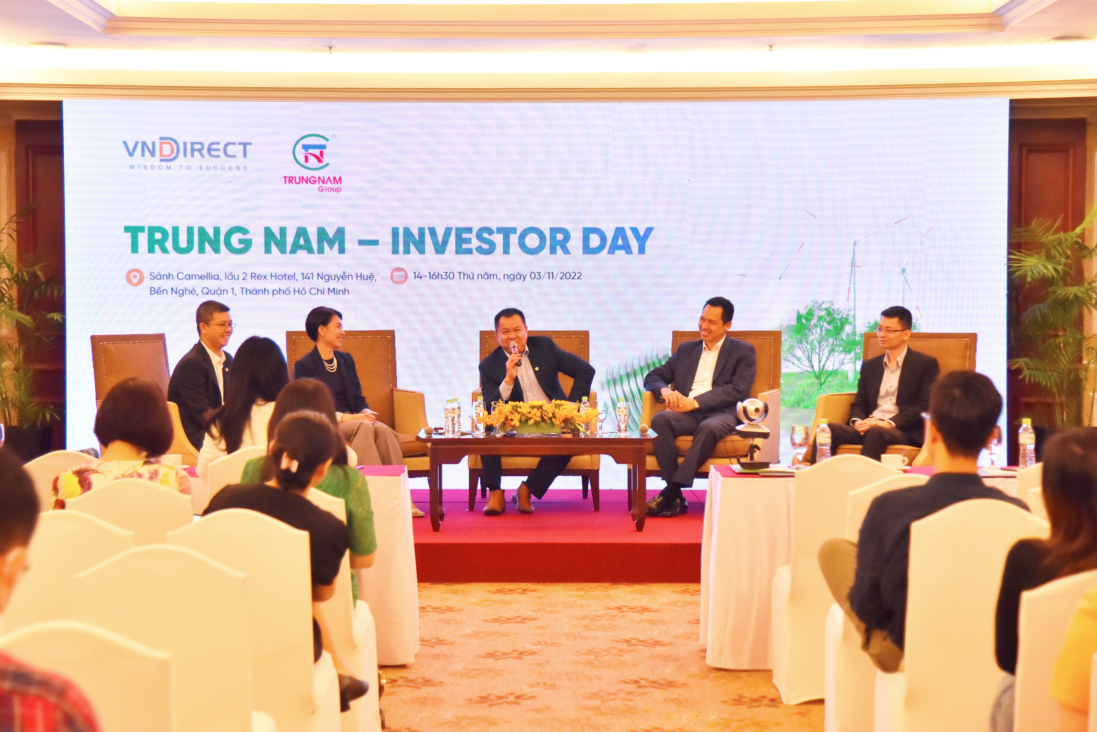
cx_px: 548
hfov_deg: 32.4
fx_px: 1890
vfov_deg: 21.9
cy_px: 366
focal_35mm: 62
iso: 3200
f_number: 4
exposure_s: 1/500
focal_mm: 62
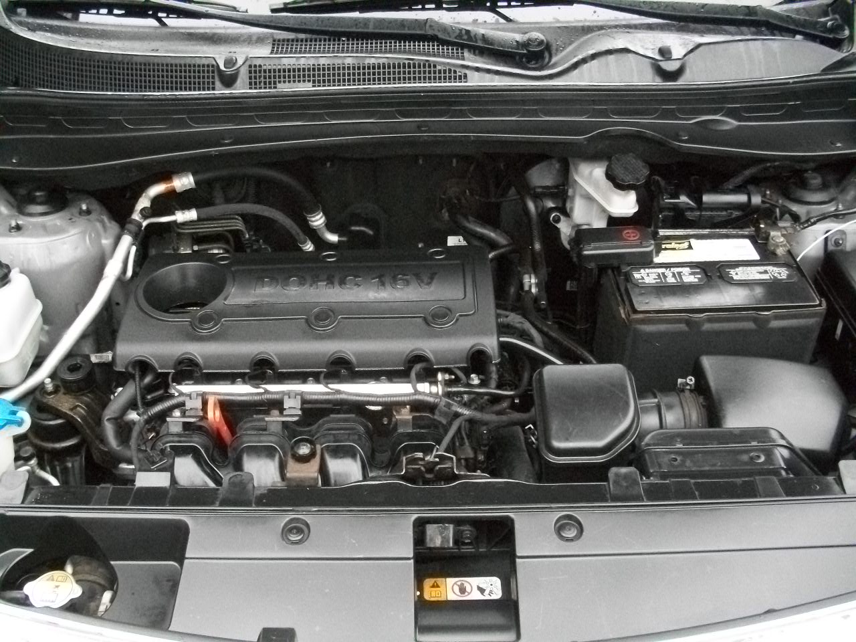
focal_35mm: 35
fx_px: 865
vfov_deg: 40.7
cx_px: 428
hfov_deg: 52.6
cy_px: 321
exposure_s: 1/125
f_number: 3.1
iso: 725
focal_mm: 6.3
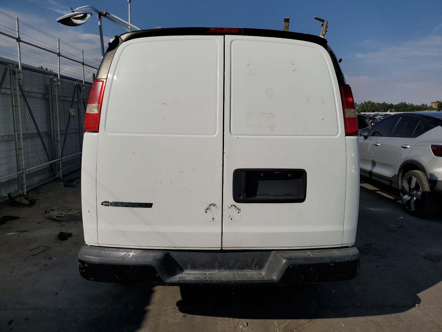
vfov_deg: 53.1
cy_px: 166
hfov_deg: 67.3
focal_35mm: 26
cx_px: 221
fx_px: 332
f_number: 1.5
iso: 51
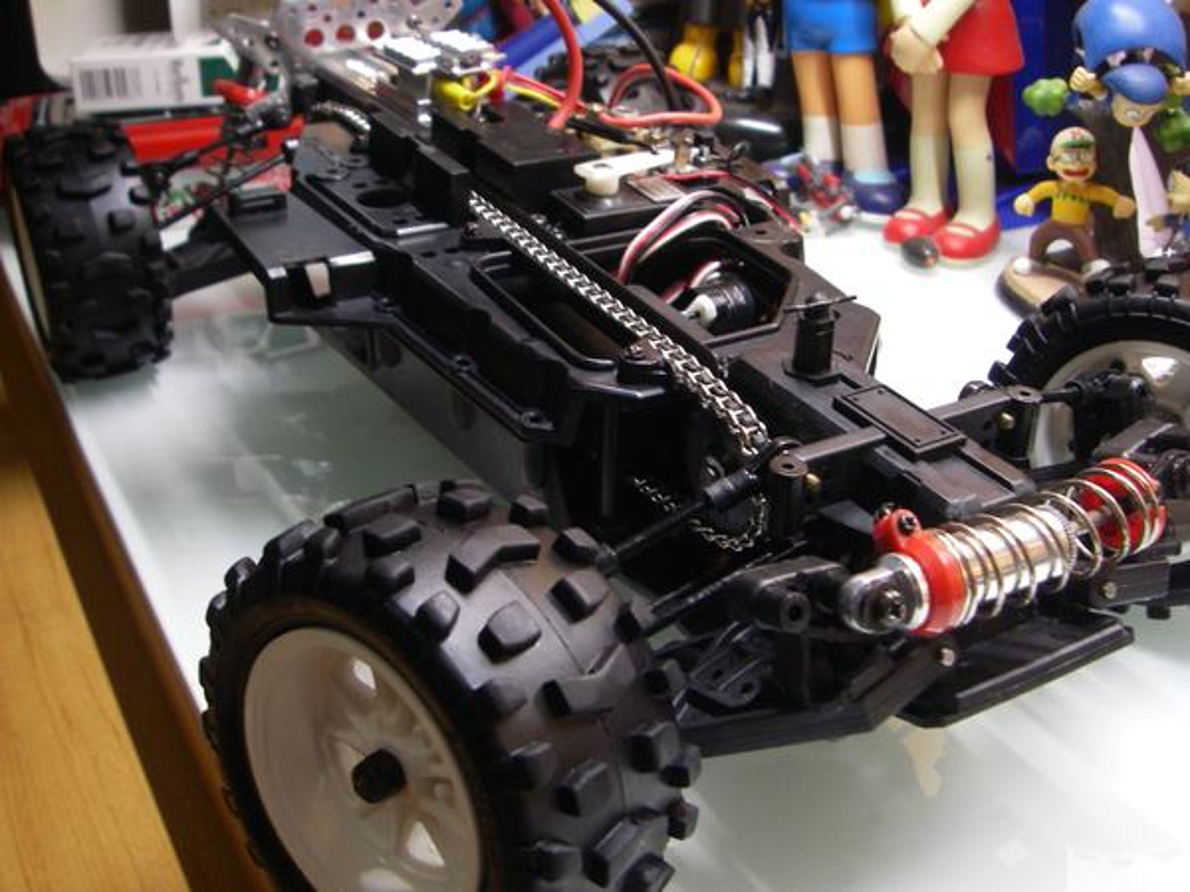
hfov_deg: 49.0
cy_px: 446
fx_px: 1306
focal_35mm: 38
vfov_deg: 37.7
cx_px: 595
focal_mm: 6.3
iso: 160
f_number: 3.3
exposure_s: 1/6
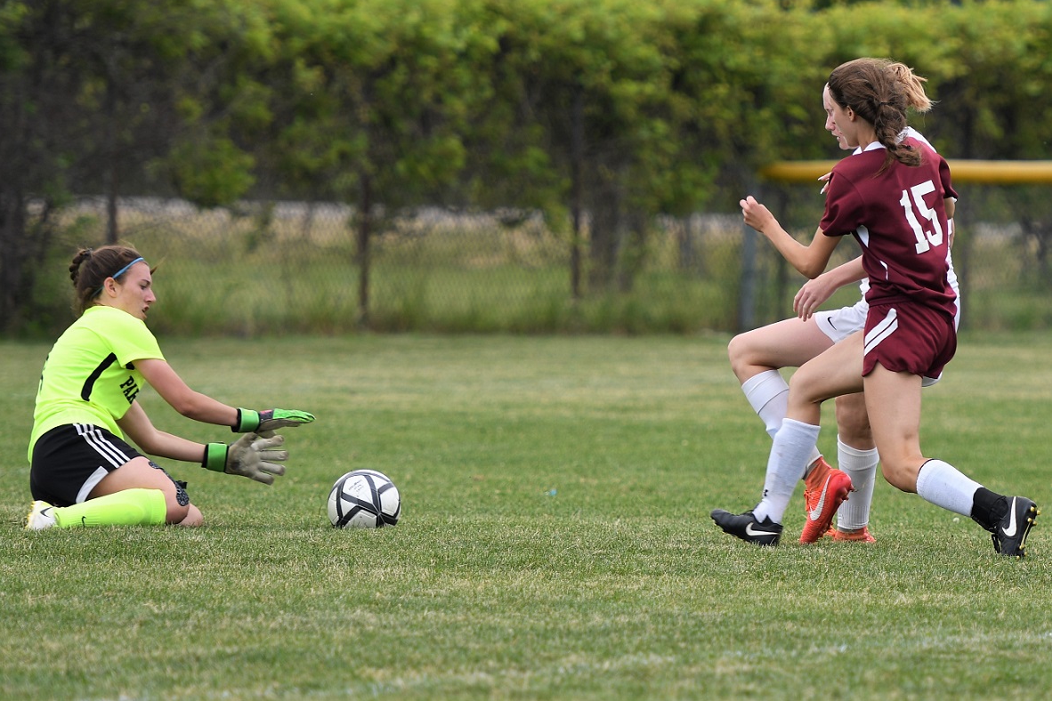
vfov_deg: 5.2
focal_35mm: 264
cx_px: 525
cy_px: 350
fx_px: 7700
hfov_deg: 7.8
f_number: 2.8
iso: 100
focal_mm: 175
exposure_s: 1/1000
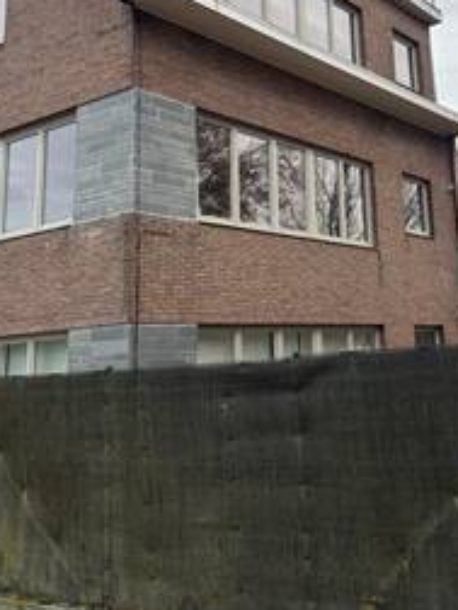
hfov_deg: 32.3
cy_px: 144
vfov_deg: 41.5
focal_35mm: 44
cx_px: 337
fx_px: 776
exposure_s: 1/121
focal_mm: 5.96
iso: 64
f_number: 1.6
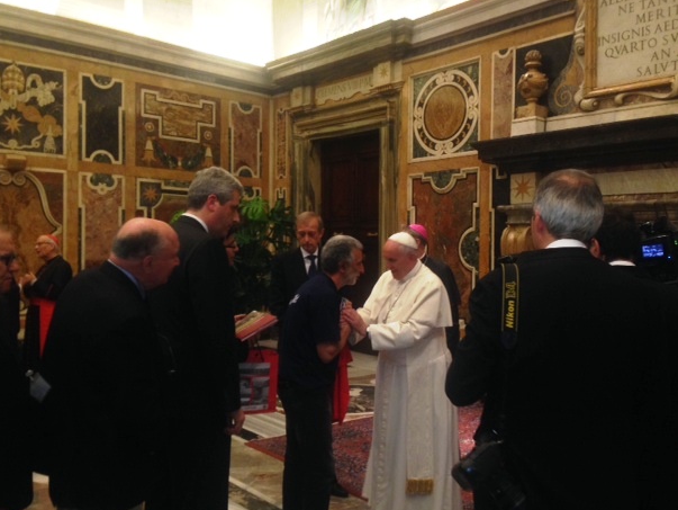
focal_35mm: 35
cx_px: 351
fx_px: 686
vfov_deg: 40.7
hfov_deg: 52.6
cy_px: 248
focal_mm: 4.12
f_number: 2.4
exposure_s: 1/20
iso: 125
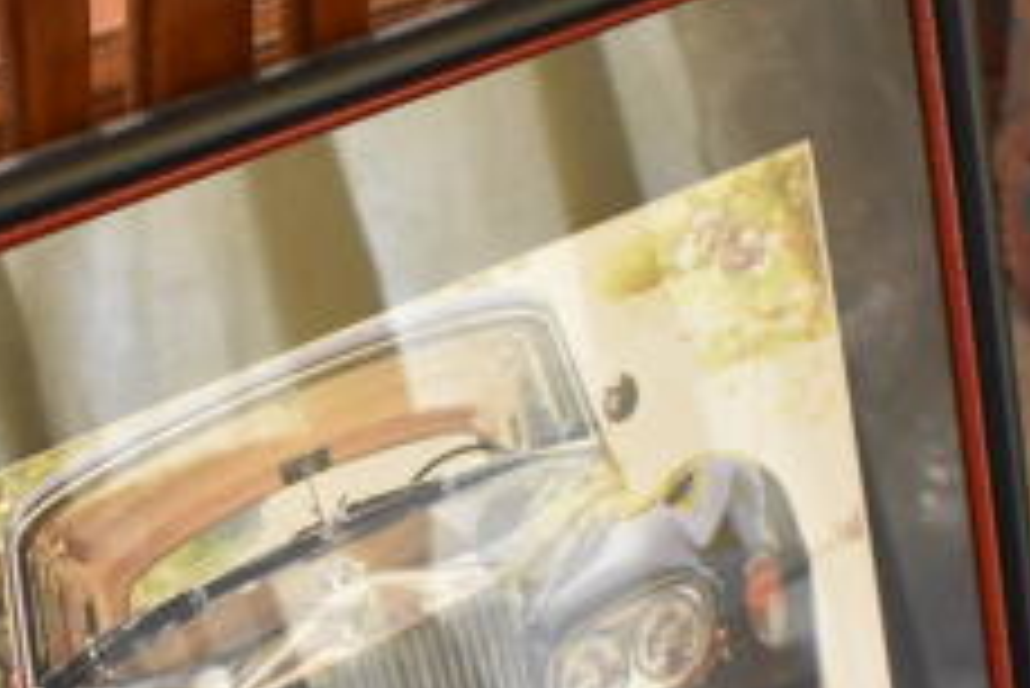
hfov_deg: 27.7
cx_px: 265
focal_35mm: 72
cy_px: 719
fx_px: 2061
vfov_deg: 18.4
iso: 3200
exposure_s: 1/125
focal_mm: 18
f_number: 3.5
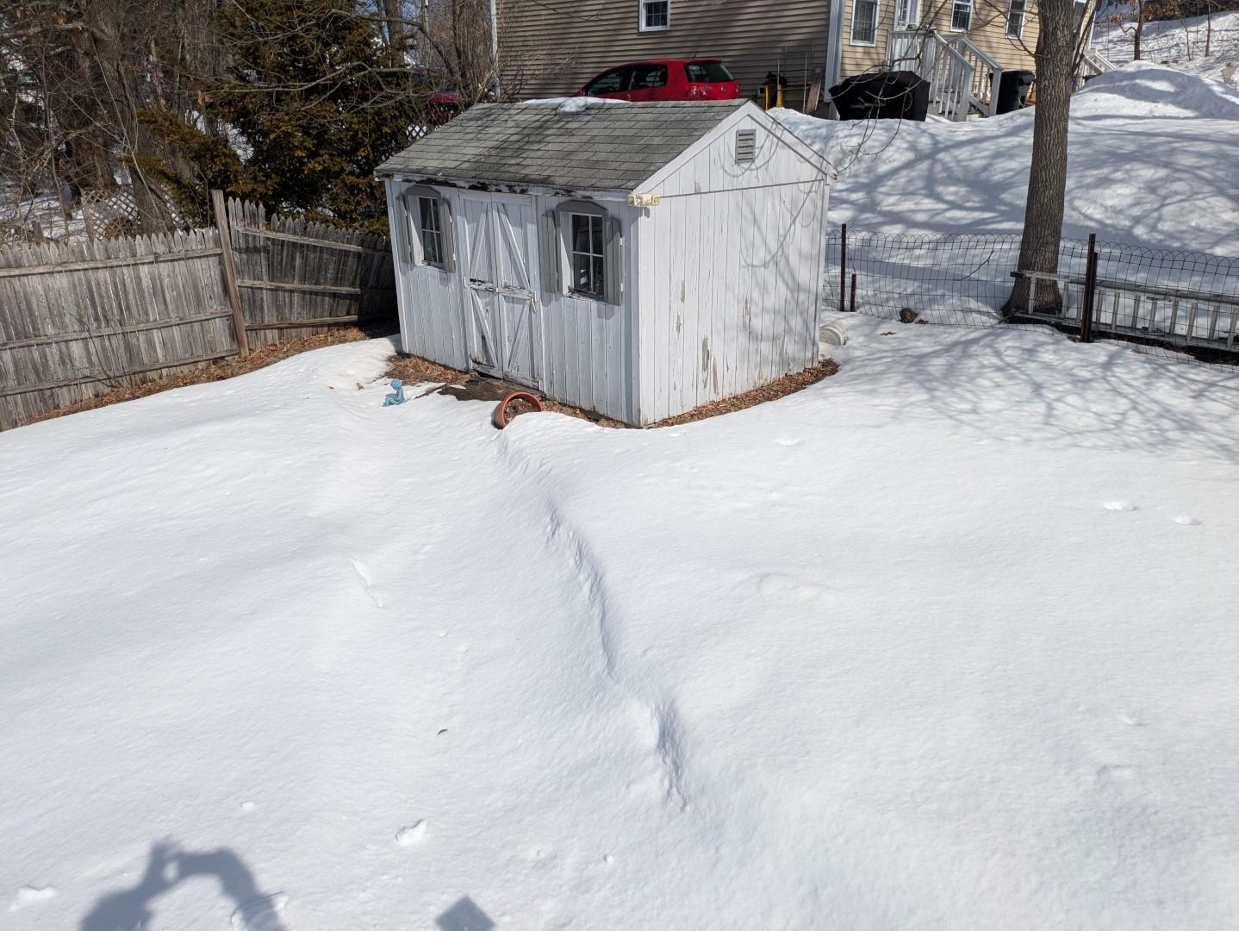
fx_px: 895
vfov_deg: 54.9
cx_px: 620
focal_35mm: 25
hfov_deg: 69.4
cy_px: 466
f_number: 1.89
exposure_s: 1/8850
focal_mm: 5.43
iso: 102
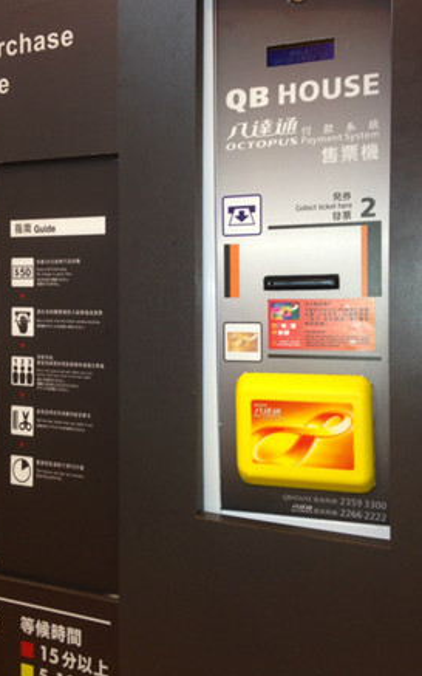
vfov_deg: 49.2
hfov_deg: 31.8
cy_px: 300
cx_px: 146
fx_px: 736
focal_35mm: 40
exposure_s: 1/20
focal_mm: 4.12
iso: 50
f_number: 2.4
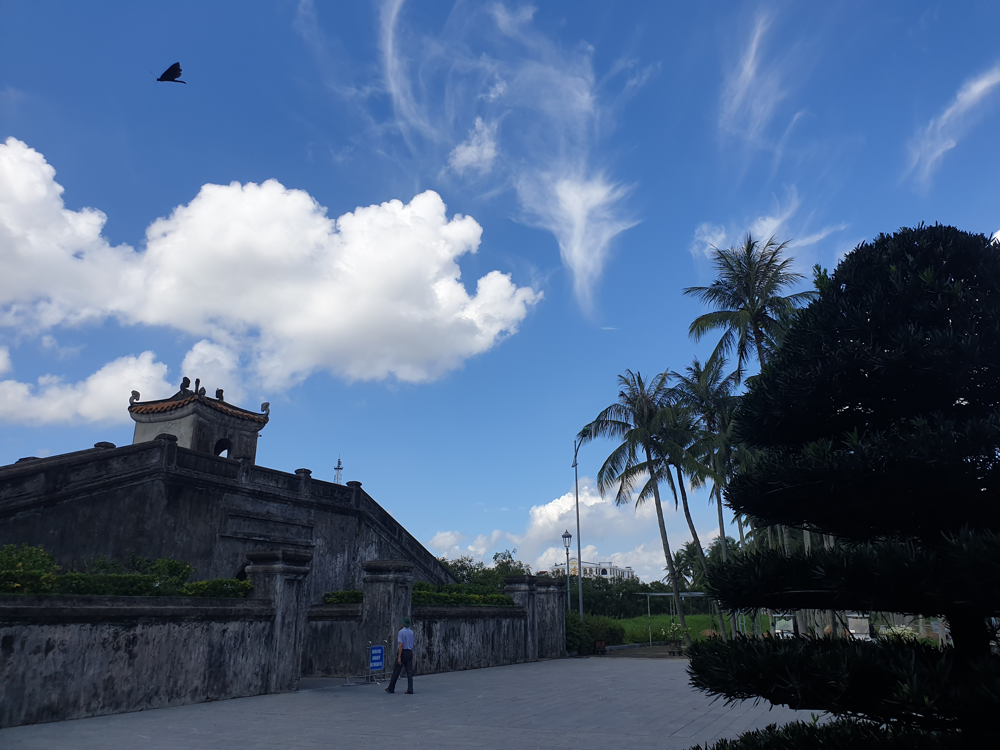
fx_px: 751
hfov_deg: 67.3
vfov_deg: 53.1
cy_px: 375
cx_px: 500
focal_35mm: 26
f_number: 2.4
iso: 50
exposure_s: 1/1996
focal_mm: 4.3
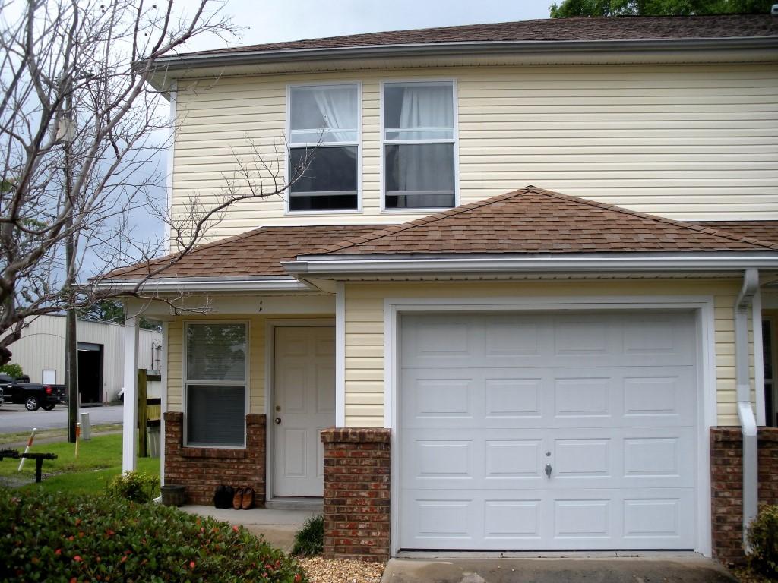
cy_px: 292
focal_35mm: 36
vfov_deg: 39.7
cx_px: 389
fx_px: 809
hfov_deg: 51.4
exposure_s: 1/250
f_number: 3.5
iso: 64
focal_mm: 6.3
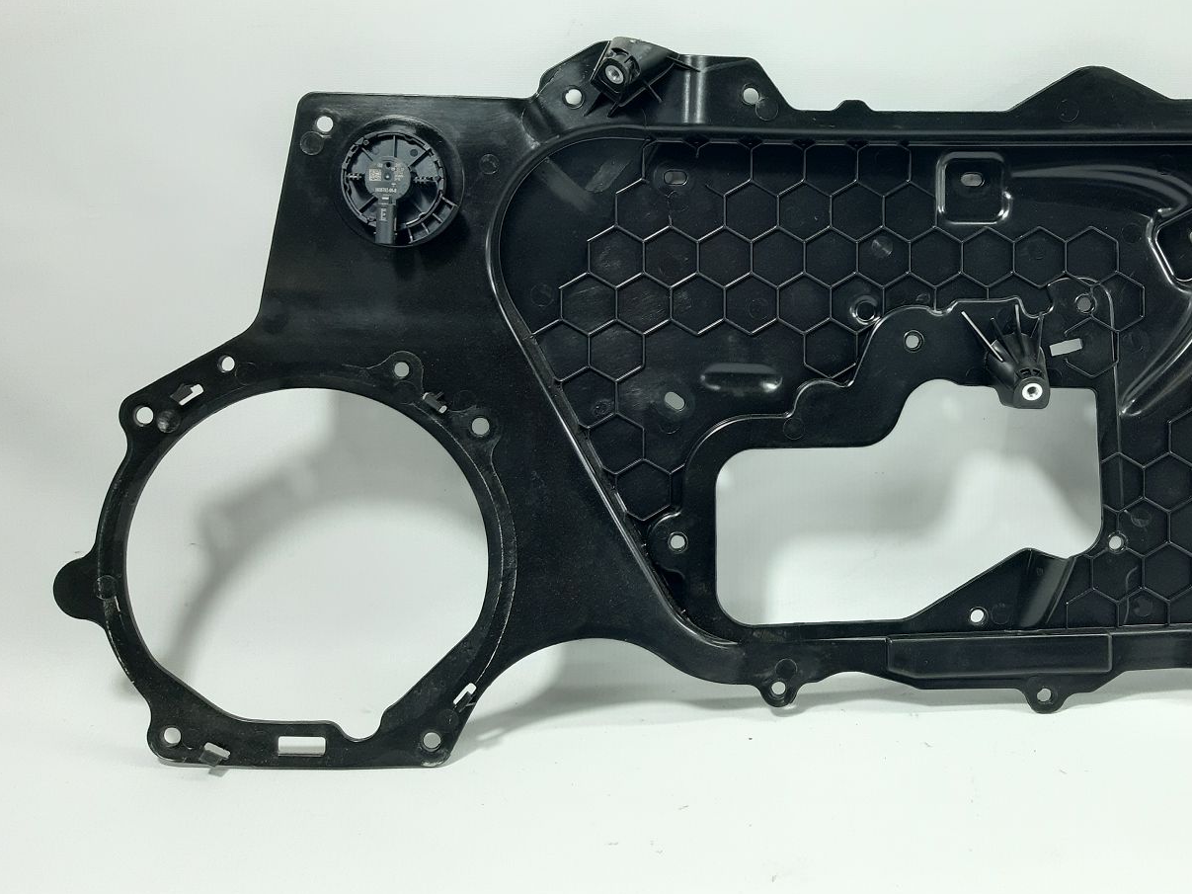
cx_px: 801
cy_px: 327
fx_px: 1308
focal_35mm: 38
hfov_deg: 48.1
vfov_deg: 37.5
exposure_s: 1/50
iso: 100
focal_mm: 3.93
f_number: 1.7
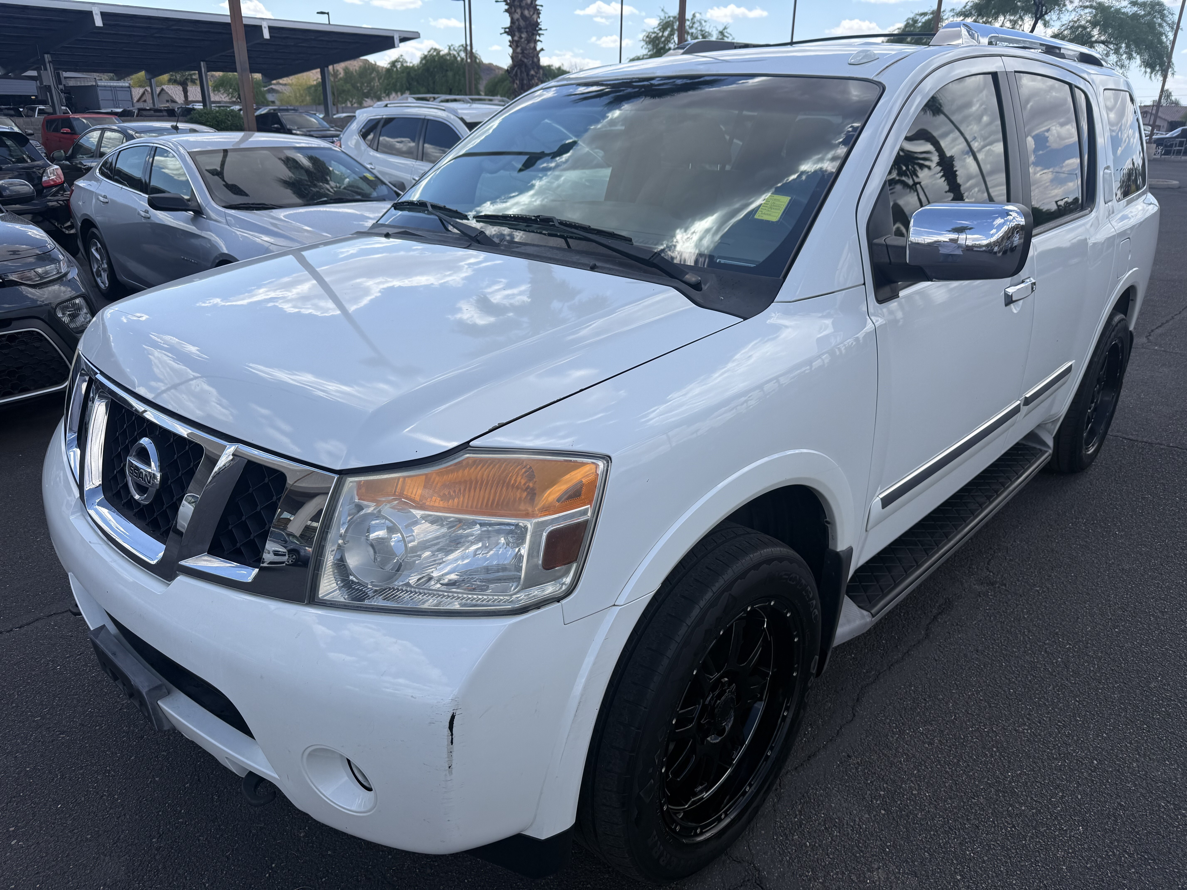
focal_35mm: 24
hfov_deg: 71.6
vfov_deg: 56.8
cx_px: 594
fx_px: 823
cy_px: 445
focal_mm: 6.76
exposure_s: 1/3279
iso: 80
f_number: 1.78
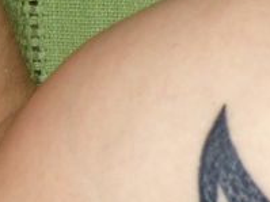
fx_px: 1099
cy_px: 146
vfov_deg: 10.5
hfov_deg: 13.5
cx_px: 341
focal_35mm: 141
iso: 100
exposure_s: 1/45
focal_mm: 5.8
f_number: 2.8
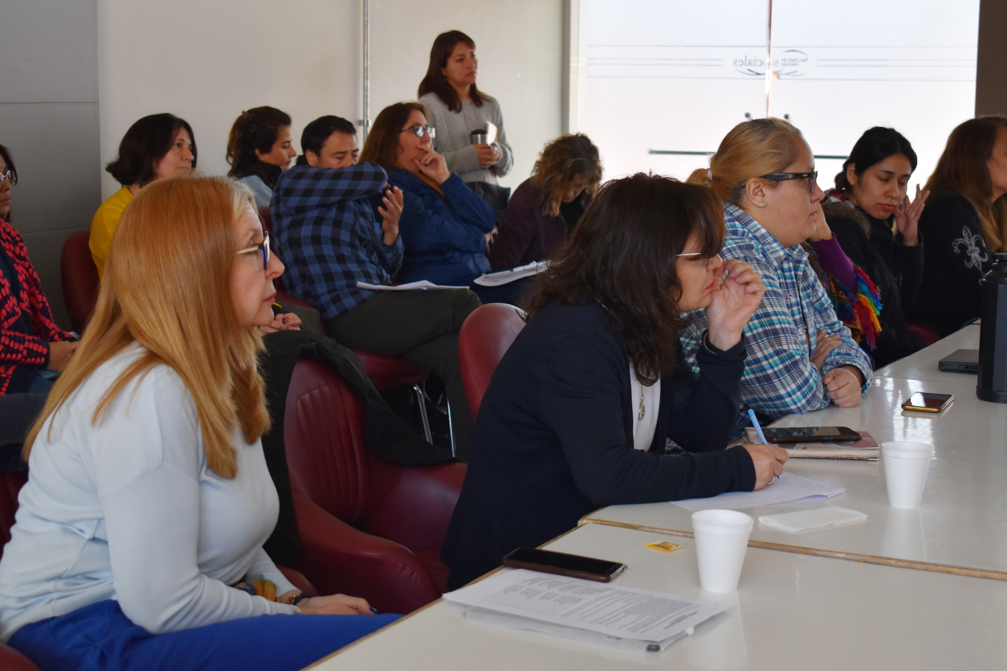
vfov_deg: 21.6
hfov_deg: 31.9
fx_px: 1762
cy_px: 336
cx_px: 504
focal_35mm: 63
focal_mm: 42
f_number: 5.6
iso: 400
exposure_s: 1/100
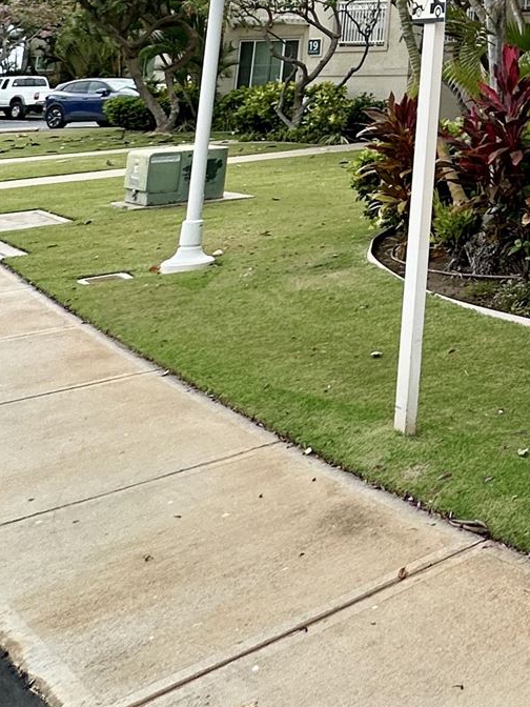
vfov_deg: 33.3
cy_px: -113
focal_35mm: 48
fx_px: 980
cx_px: 897
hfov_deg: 21.9
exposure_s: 1/558
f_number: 2.2
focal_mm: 2.22
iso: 40
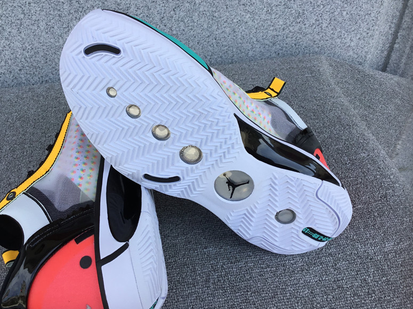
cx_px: 184
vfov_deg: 39.6
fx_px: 429
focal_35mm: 36
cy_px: 139
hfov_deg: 51.3
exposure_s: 1/445
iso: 25
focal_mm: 3.3
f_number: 2.4
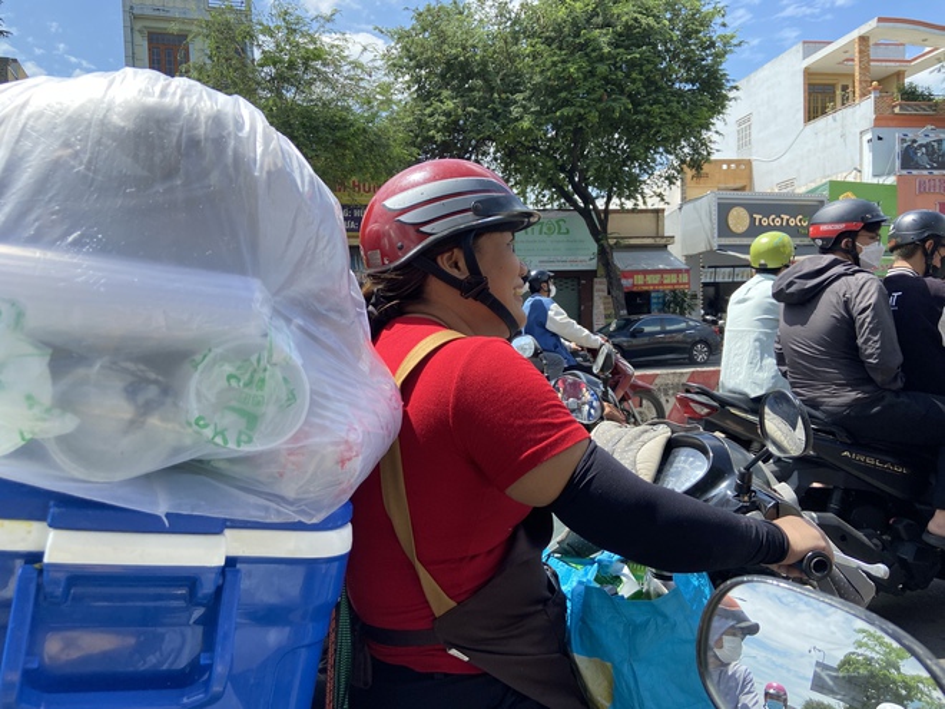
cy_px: 354
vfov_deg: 53.1
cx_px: 472
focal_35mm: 26
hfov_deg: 67.3
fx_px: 710
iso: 32
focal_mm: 4.25
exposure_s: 1/1316
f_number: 1.8
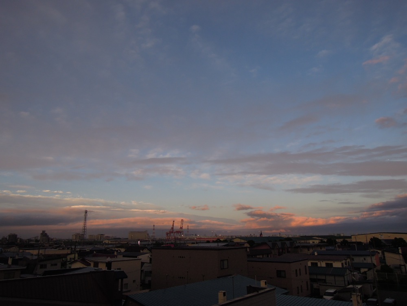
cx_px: 204
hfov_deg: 71.6
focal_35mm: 24
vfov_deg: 56.8
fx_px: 282
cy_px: 153
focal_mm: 4.3
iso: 160
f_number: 2.8
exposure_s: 1/640
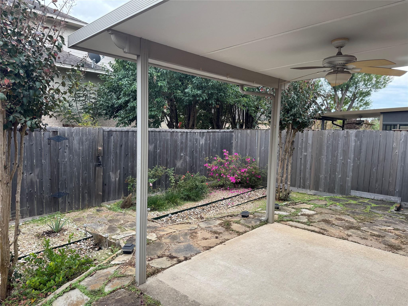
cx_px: 204
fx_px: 283
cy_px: 153
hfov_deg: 71.6
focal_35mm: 24
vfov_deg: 56.8
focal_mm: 6.76
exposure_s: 1/364
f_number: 1.78
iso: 80
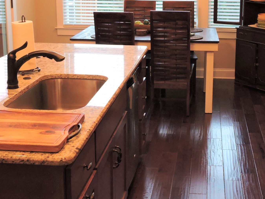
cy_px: 60
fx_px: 482
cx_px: 170
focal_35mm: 63
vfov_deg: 23.1
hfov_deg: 30.6
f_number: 3.6
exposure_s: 1/30
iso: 400
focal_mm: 5.9
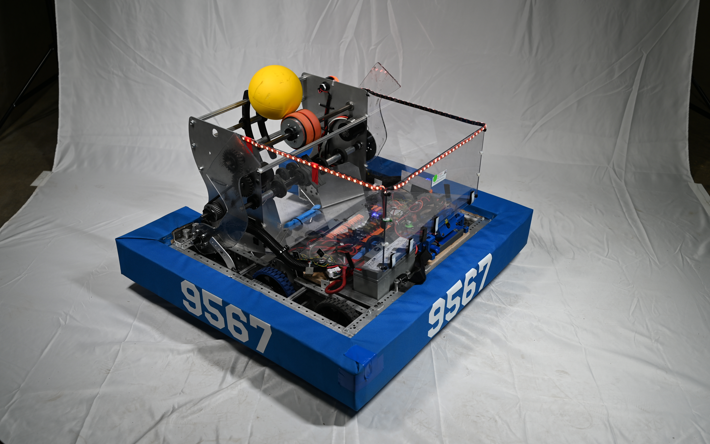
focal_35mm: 36
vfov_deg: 35.3
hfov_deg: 54.0
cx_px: 352
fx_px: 697
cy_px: 223
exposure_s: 1/40
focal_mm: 35
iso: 100
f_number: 3.2
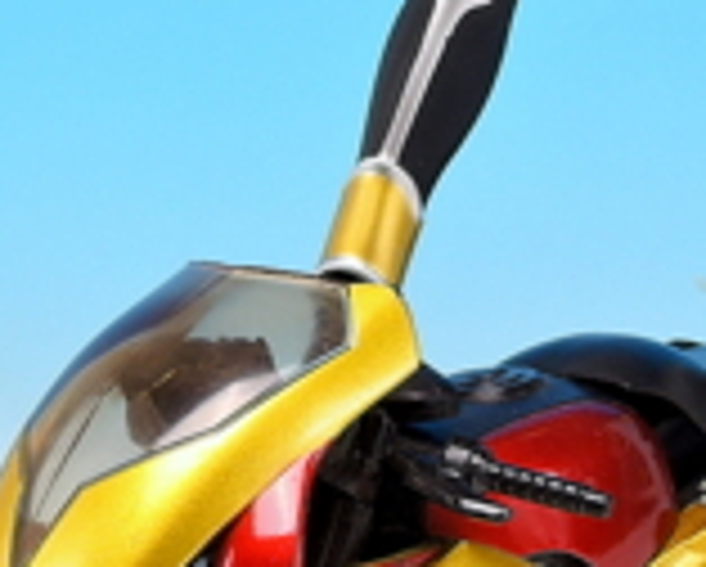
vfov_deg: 8.3
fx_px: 3891
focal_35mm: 186
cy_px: 104
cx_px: 504
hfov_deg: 10.4
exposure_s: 1/1.3
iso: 80
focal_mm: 10.7
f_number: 6.3
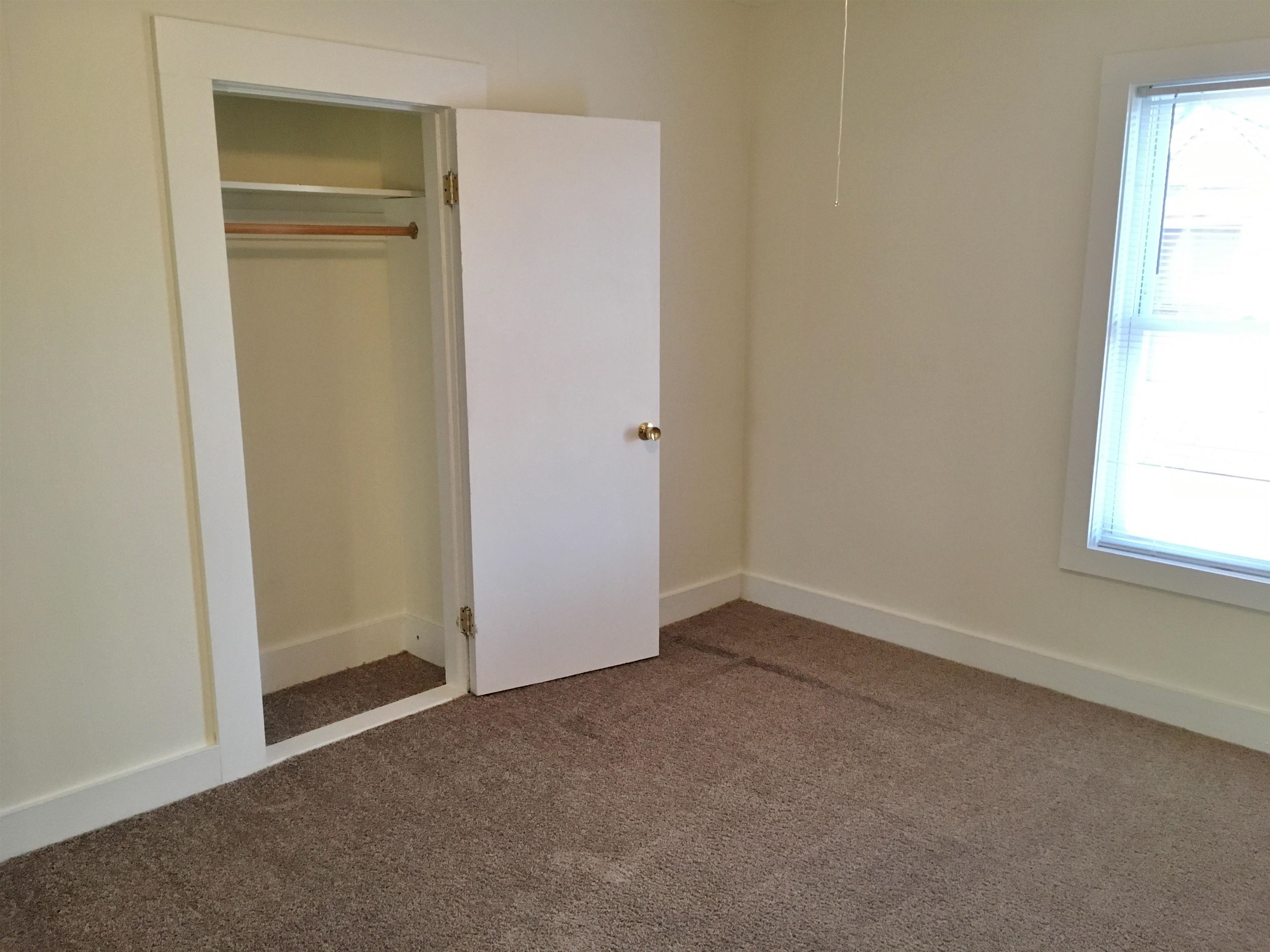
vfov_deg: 48.2
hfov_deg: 61.7
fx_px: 1064
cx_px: 635
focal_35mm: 29
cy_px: 476
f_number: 2.2
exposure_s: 1/30
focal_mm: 4.15
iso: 125
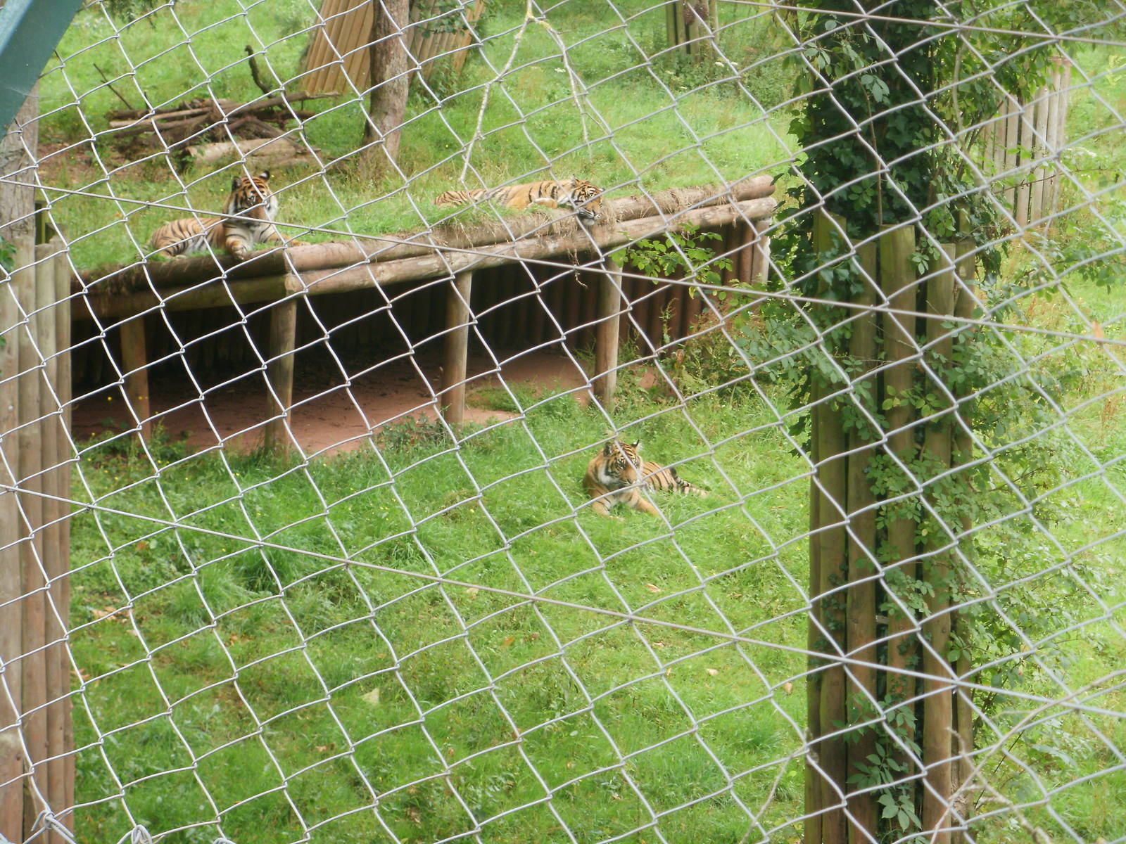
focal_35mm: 100
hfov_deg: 19.6
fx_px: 3253
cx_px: 563
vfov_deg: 14.8
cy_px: 422
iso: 100
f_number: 5
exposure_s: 1/60
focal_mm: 17.4
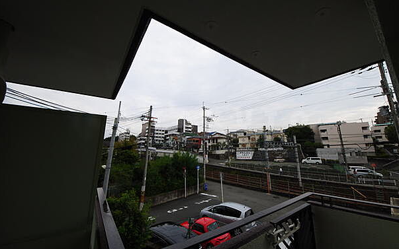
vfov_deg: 82.8
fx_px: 141
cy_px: 120
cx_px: 209
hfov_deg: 109.3
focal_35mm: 13
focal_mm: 8
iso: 200
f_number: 10
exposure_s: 1/200
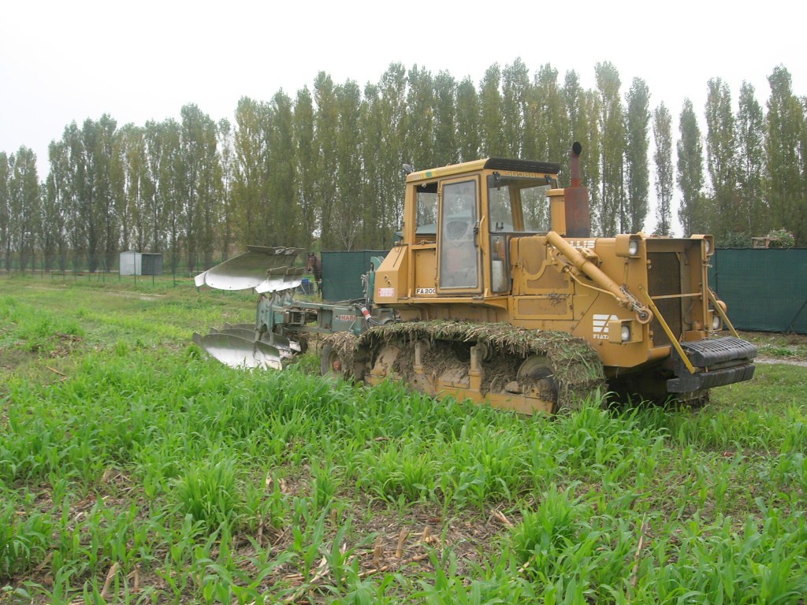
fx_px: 886
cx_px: 404
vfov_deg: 37.7
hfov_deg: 49.0
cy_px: 302
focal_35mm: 38
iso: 64
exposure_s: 1/74
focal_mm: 7.8
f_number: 4.8
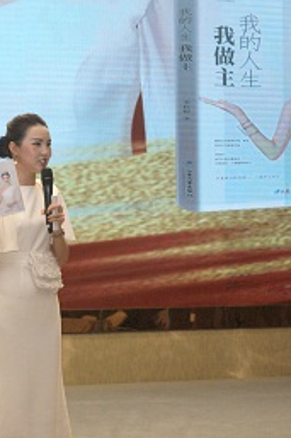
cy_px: 212
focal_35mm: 140
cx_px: 17
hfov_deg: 9.7
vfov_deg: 14.7
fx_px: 1700
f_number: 5.6
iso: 1600
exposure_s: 1/125
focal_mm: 60
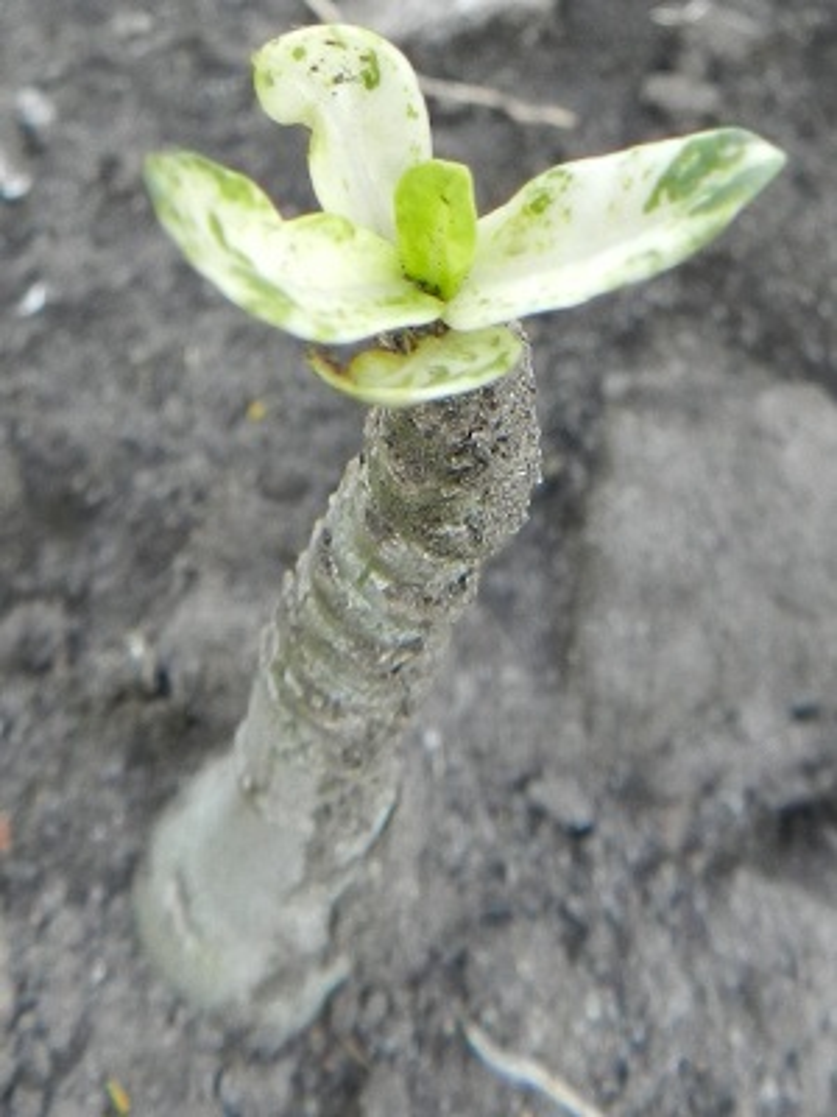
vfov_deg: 73.9
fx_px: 742
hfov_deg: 58.9
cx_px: 418
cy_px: 558
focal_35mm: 23
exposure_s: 1/160
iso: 160
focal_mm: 4
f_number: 3.4
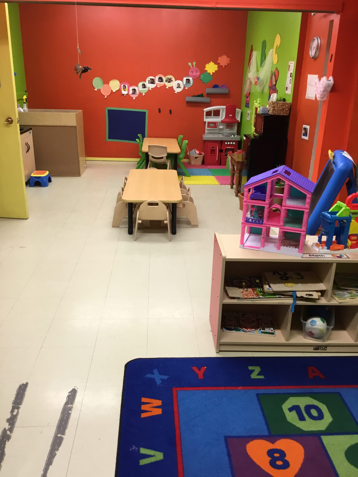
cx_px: 179
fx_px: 427
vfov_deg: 58.4
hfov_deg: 45.4
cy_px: 238
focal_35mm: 31
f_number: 2.4
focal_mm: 3.3
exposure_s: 1/30
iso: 50
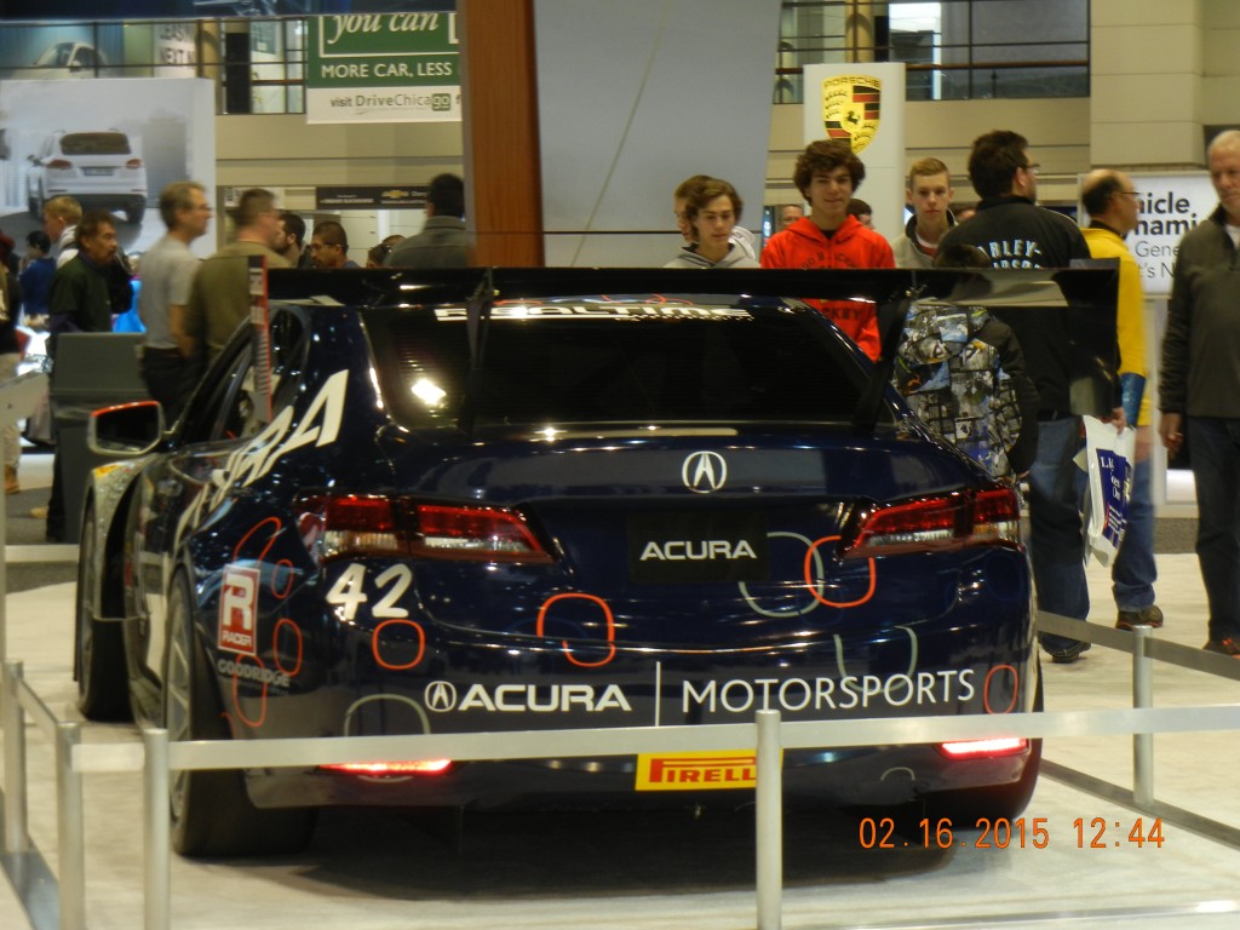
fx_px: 3654
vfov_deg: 14.5
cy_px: 465
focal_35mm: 102
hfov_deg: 19.3
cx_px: 620
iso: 200
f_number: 4.5
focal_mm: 18.3
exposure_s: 1/30
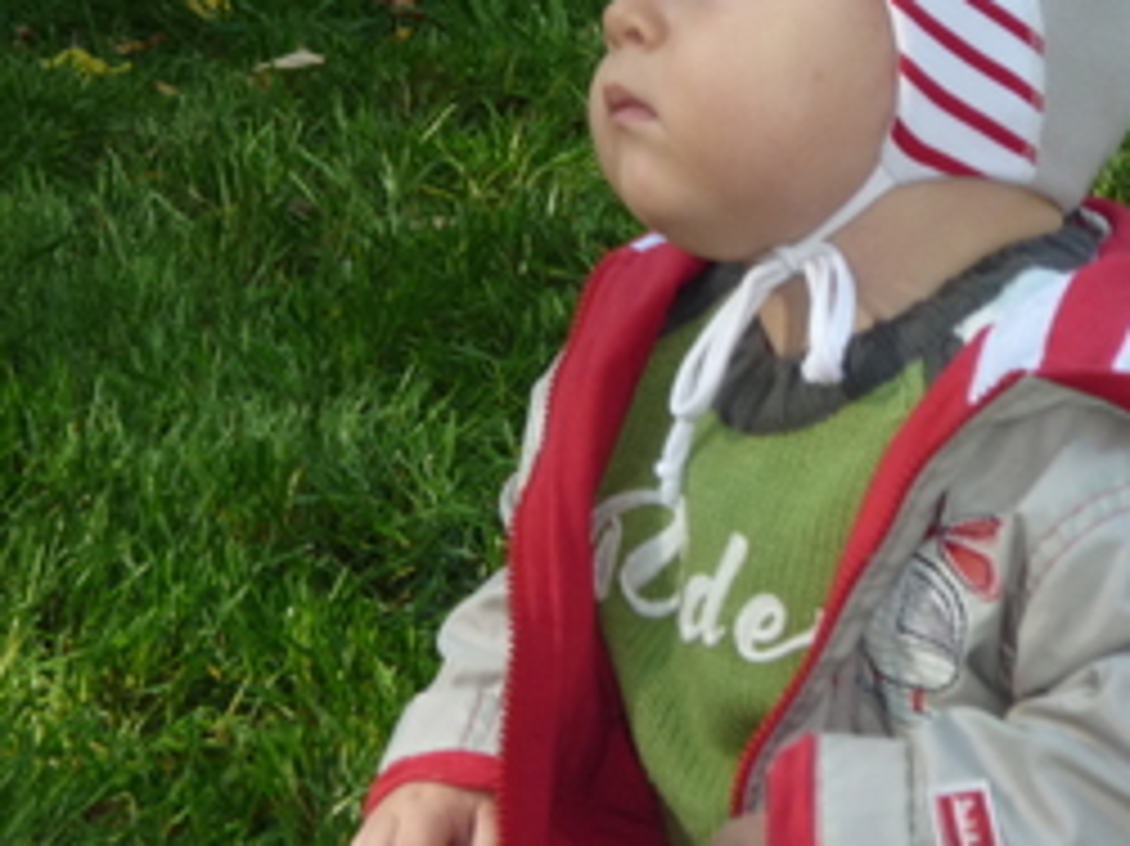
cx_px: 833
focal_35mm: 192
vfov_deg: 7.7
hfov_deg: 10.3
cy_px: 360
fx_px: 6265
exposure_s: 1/60
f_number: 5.8
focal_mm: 18.6
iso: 200
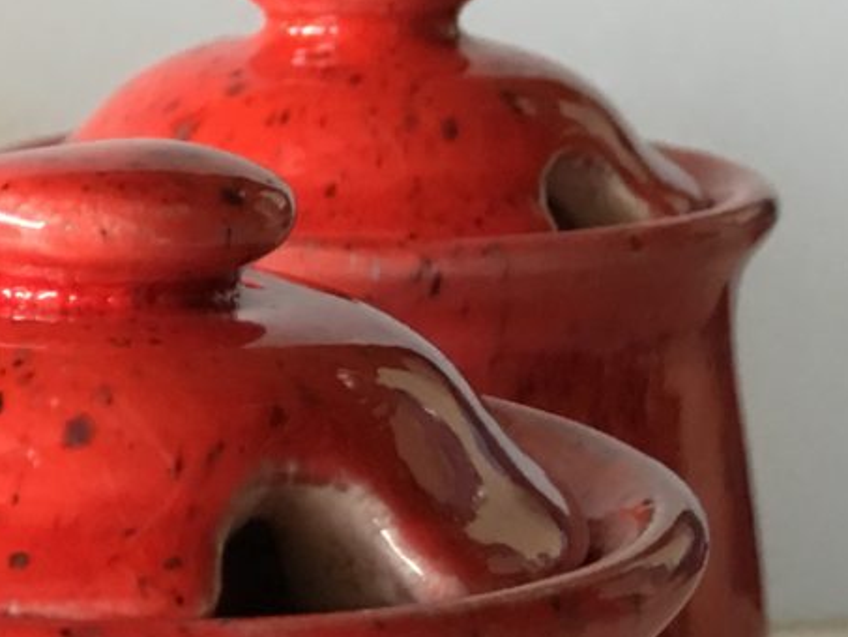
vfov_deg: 11.1
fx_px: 3210
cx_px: -728
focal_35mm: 131
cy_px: 798
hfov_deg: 13.4
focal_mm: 4.15
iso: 125
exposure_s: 1/33
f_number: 2.2
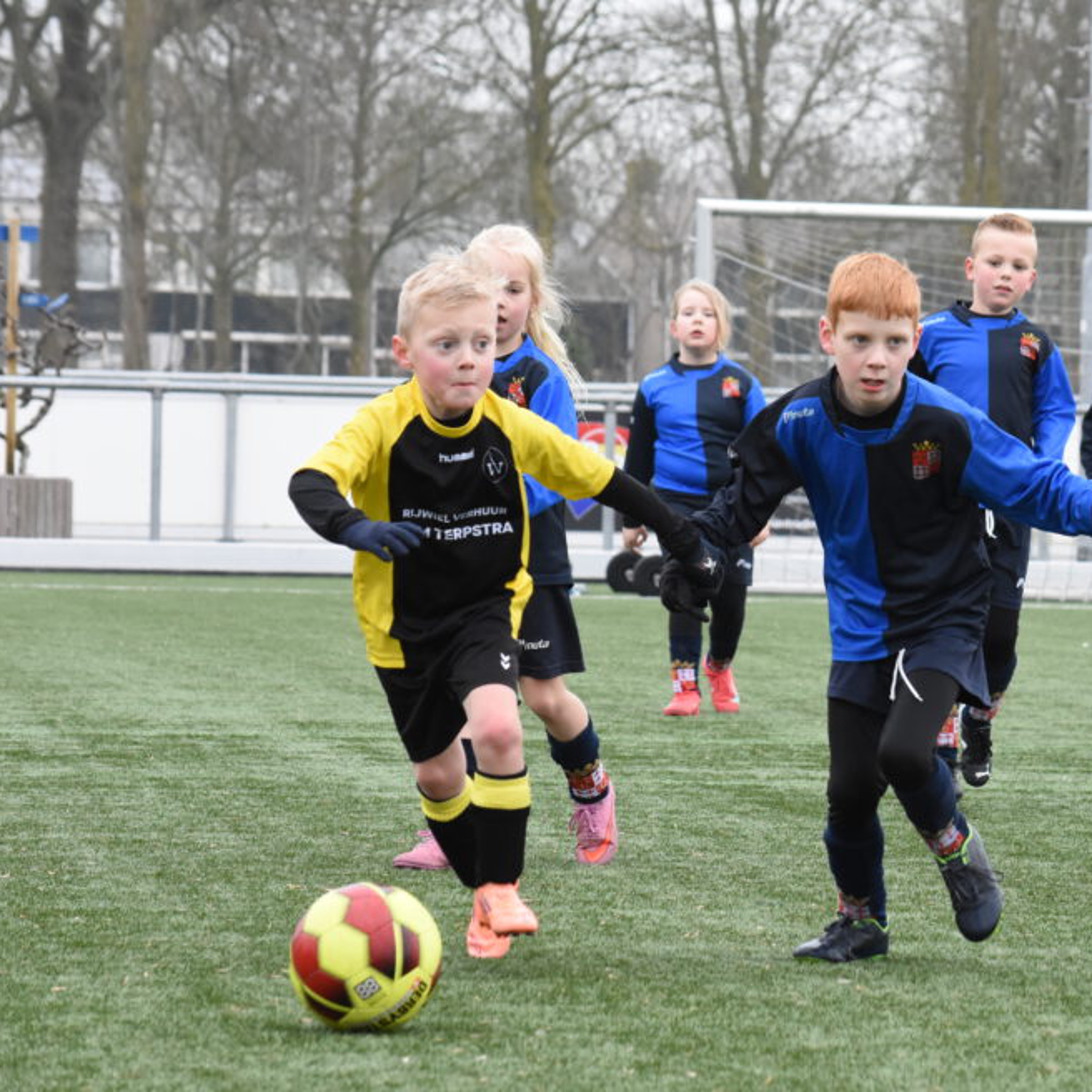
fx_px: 8530
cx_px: 819
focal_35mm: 239
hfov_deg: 7.3
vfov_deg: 7.3
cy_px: 555
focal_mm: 120
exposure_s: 1/1000
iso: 2000
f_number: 8
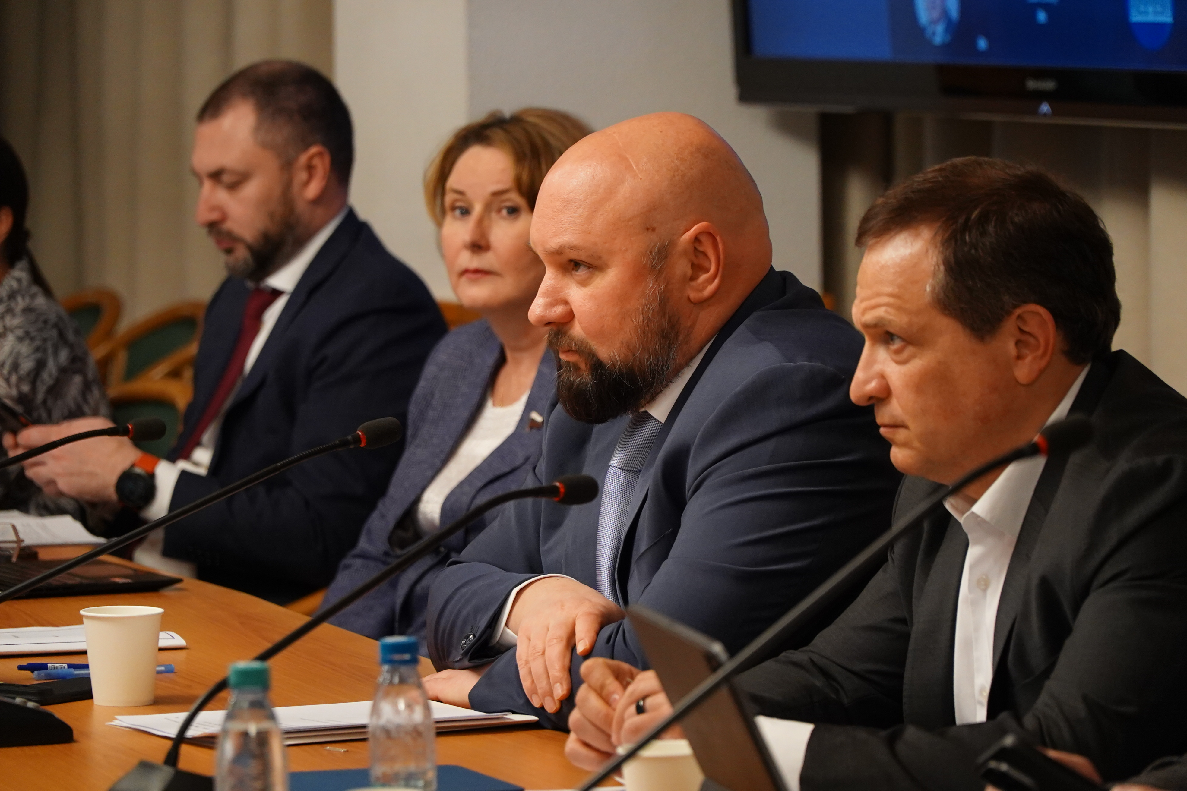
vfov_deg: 8.7
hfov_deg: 13.1
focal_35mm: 157
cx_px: 594
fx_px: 5176
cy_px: 396
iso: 2000
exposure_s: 1/125
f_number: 4
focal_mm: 105
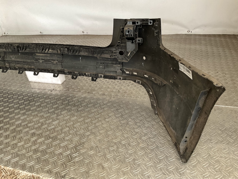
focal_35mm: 29
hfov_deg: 61.7
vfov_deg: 48.2
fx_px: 199
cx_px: 119
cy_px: 90
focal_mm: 3
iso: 100
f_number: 1.8
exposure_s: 1/60
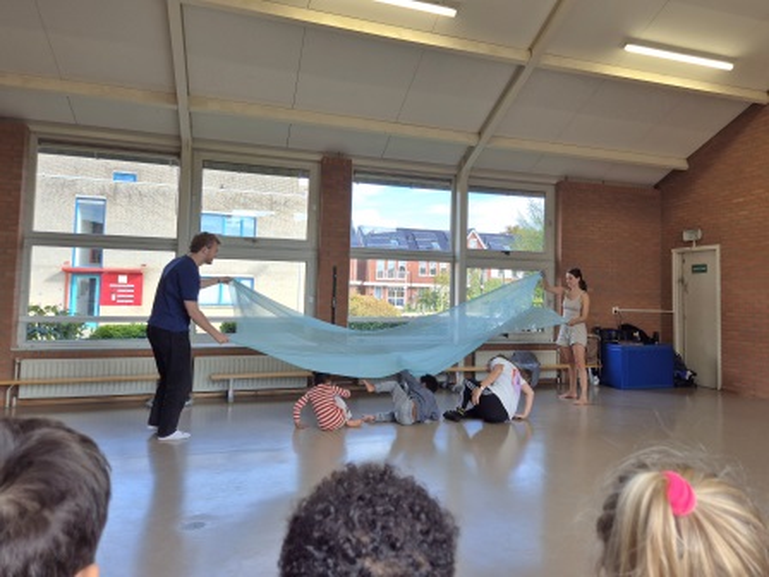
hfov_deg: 73.9
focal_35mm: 23
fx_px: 511
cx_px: 384
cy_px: 288
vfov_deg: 58.9
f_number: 1.8
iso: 25
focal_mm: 5.4
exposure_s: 1/312
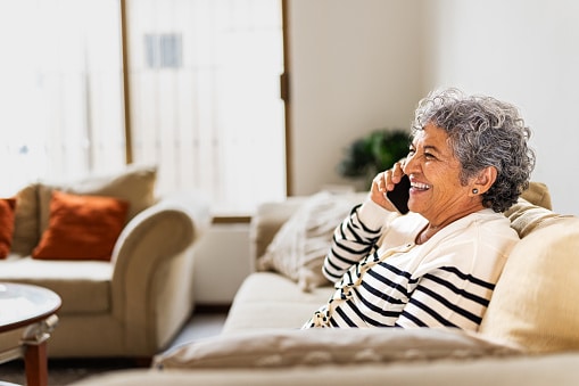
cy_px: 193
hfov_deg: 54.4
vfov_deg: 37.8
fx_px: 563
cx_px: 290
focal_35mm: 35
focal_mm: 35
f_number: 1.2
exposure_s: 1/250
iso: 640
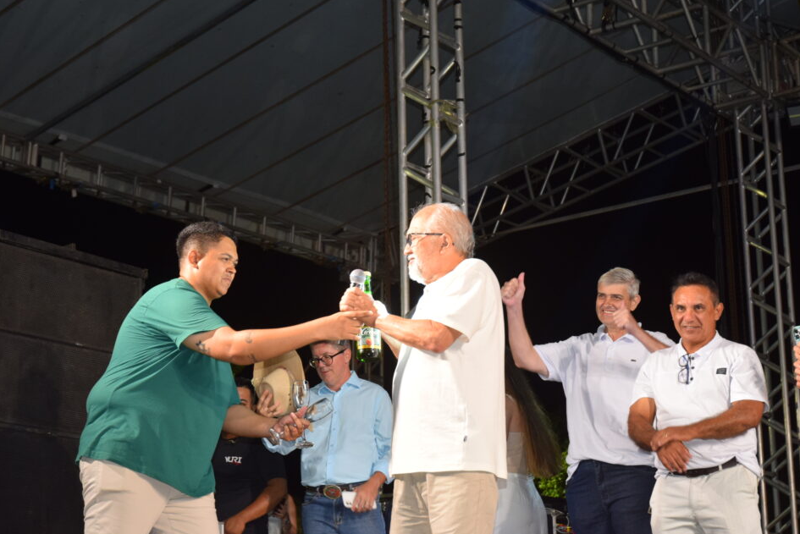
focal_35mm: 65
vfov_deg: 20.9
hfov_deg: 30.9
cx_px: 405
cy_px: 274
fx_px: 1445
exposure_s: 1/100
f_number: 5
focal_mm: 40
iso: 800
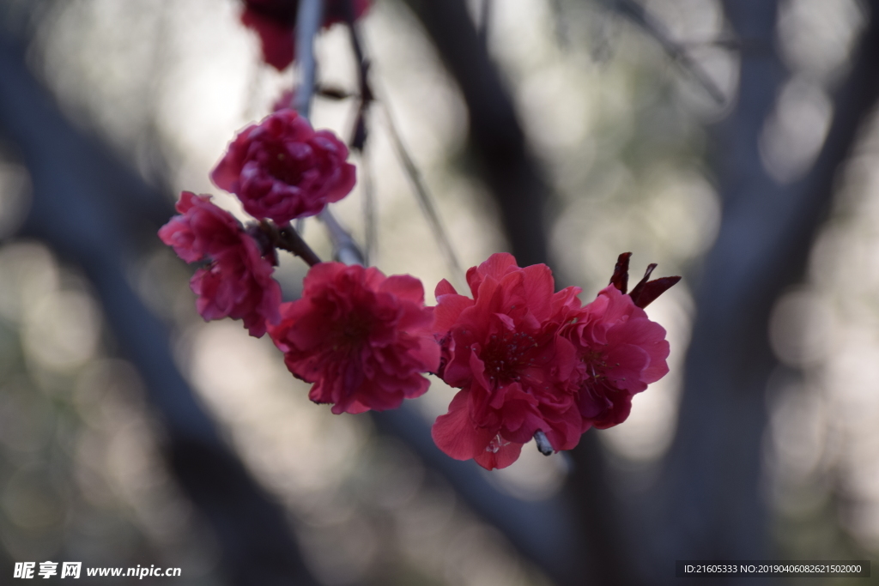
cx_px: 440
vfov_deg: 6.5
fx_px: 5128
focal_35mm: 210
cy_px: 293
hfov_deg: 9.8
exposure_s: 1/160
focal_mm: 140
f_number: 8
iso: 400
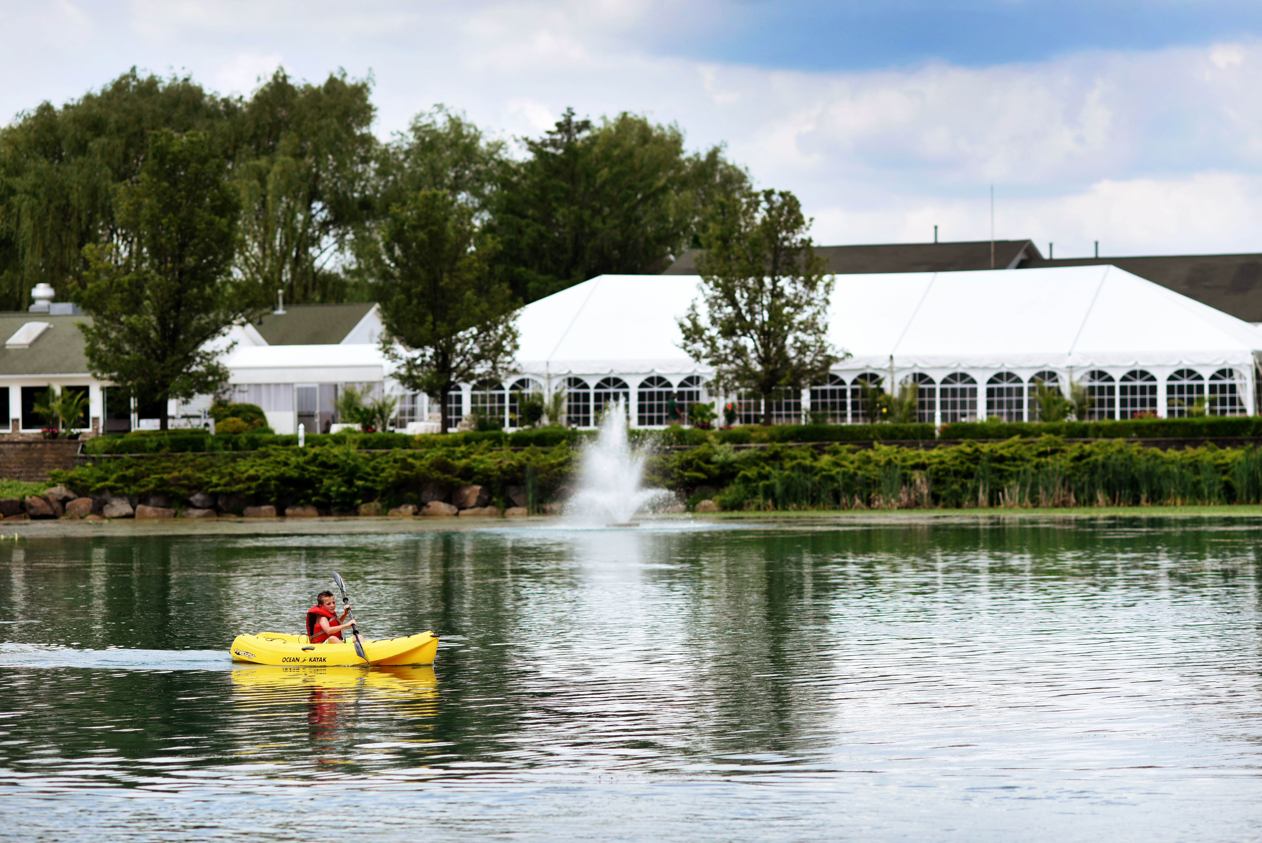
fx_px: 4734
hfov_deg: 15.2
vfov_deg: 10.2
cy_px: 422
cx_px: 631
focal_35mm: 135
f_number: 3.2
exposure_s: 1/1250
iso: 125
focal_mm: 135
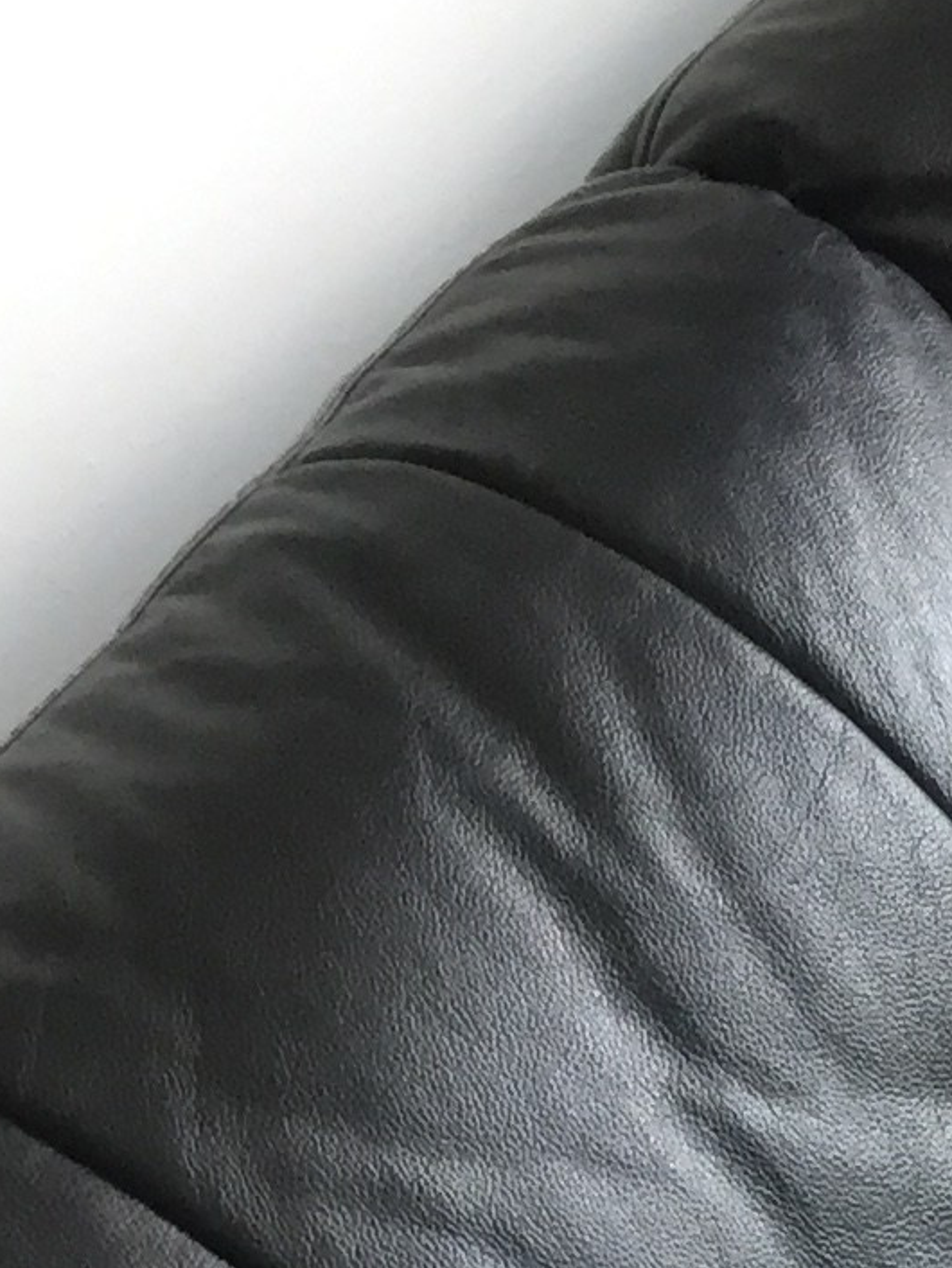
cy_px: 2317
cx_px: 1960
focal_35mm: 134
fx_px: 4911
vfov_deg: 13.2
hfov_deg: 10.2
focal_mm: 4.15
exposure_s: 1/30
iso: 80
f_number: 2.2
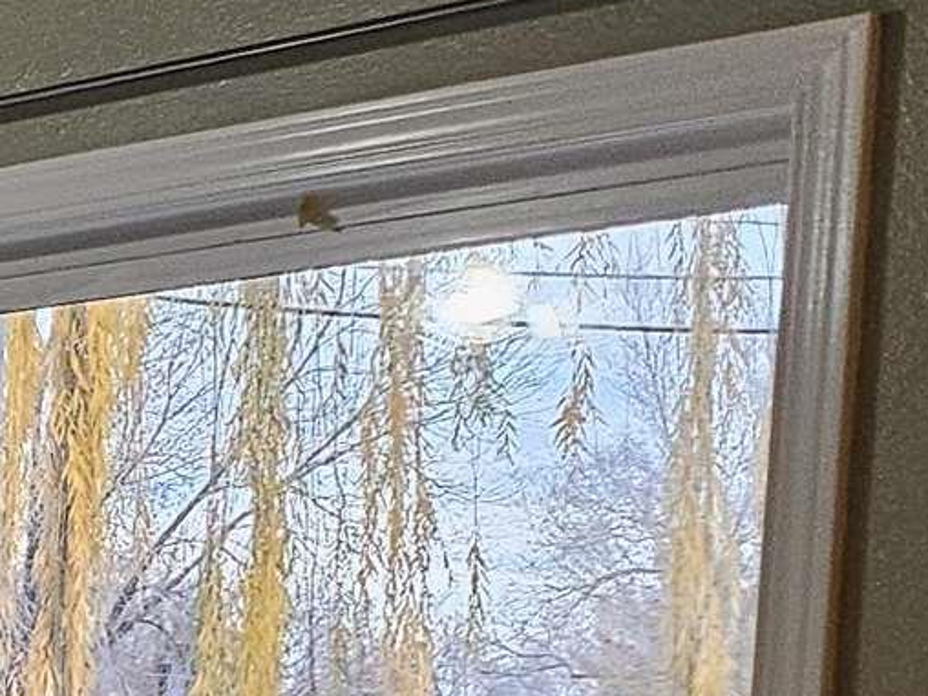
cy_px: 1155
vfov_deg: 9.8
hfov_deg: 10.9
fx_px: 3887
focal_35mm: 145
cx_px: -1491
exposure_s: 1/120
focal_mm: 5
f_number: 1.8
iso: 160
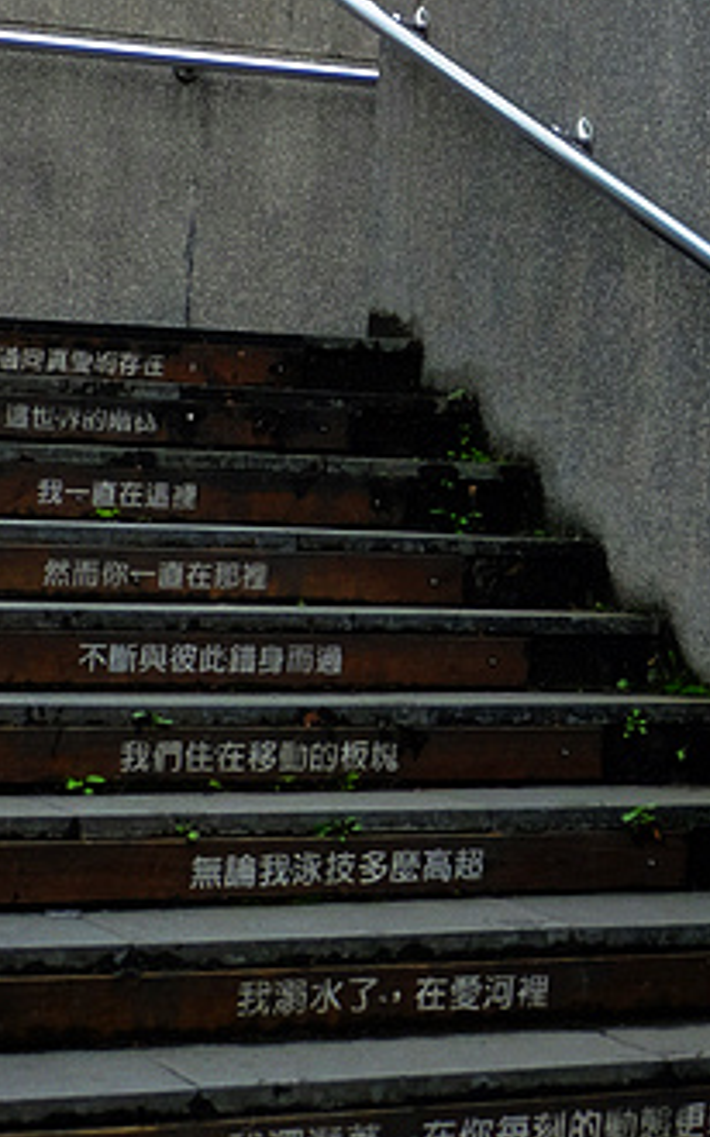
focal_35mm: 95
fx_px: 2944
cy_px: -176
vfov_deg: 20.6
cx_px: 801
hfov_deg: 13.5
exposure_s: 1/500
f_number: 3.8
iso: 400
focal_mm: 20.1
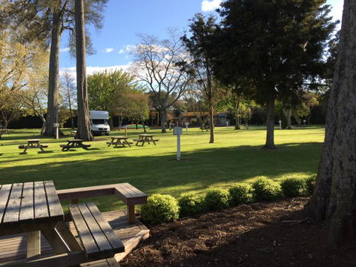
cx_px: 178
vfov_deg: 48.2
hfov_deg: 61.7
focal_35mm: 29
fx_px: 298
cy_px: 134
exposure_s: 1/760
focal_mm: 4.15
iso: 32
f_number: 2.2
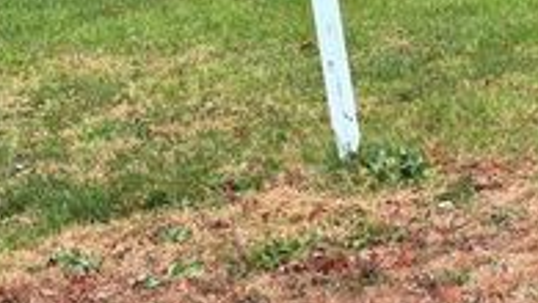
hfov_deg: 15.9
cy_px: 117
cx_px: 439
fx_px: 1913
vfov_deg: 9.1
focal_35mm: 134
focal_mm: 6.76
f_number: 1.78
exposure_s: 1/523
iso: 64
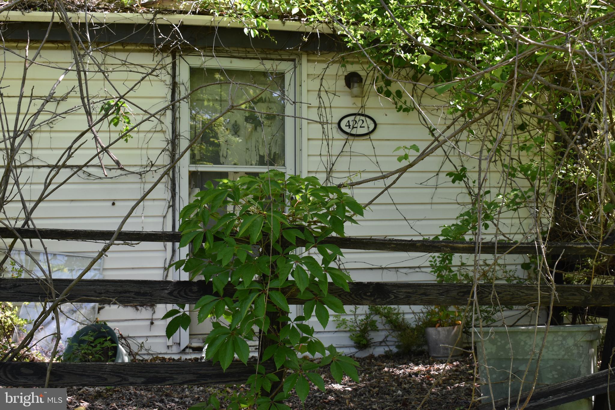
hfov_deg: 41.1
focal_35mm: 48
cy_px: 205
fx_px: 820
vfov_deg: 28.1
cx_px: 308
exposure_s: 1/250
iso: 400
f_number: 8
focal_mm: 32
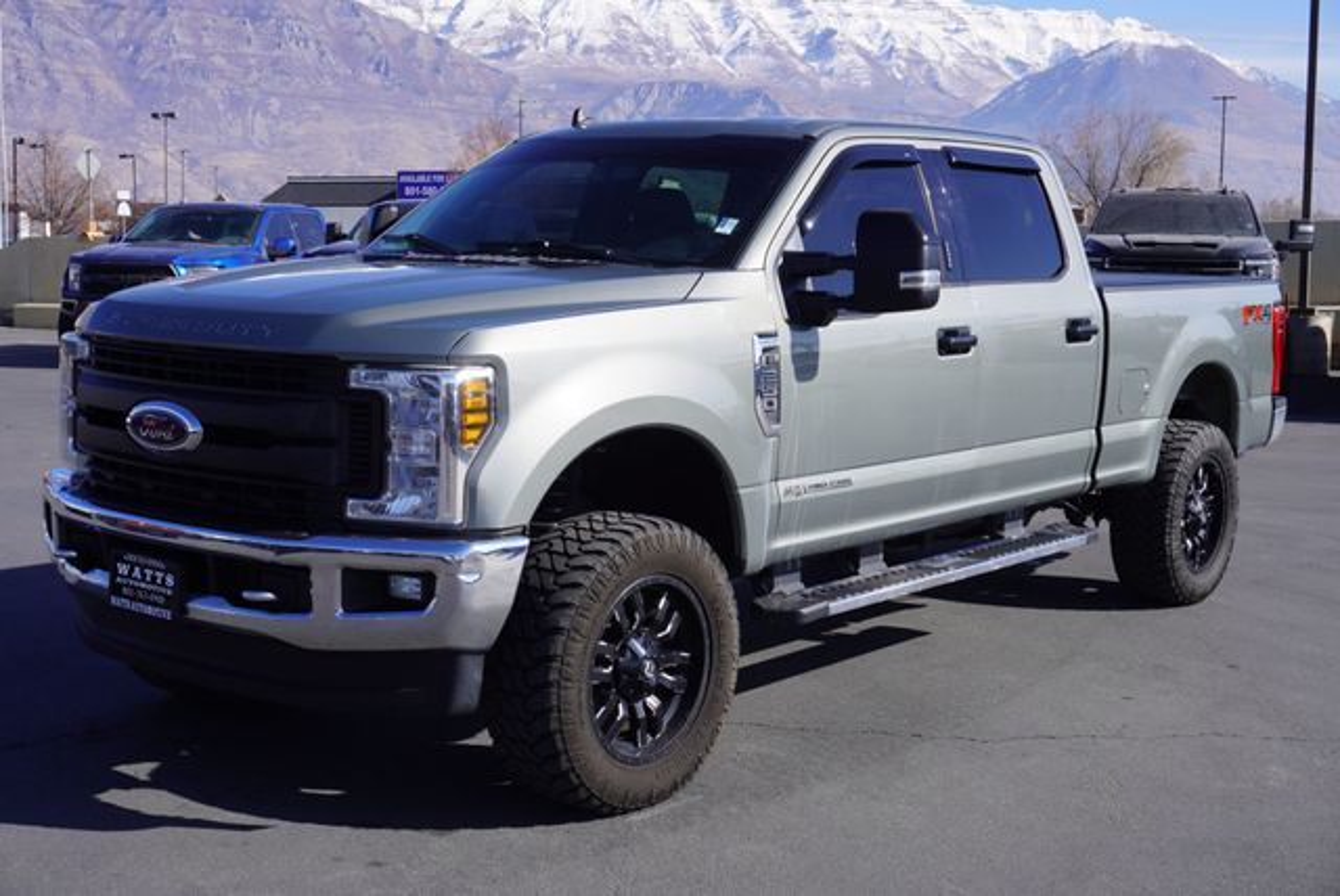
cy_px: 448
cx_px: 670
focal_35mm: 46
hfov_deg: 42.3
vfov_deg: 29.0
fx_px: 1732
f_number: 11
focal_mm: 31
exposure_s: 1/125
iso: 100
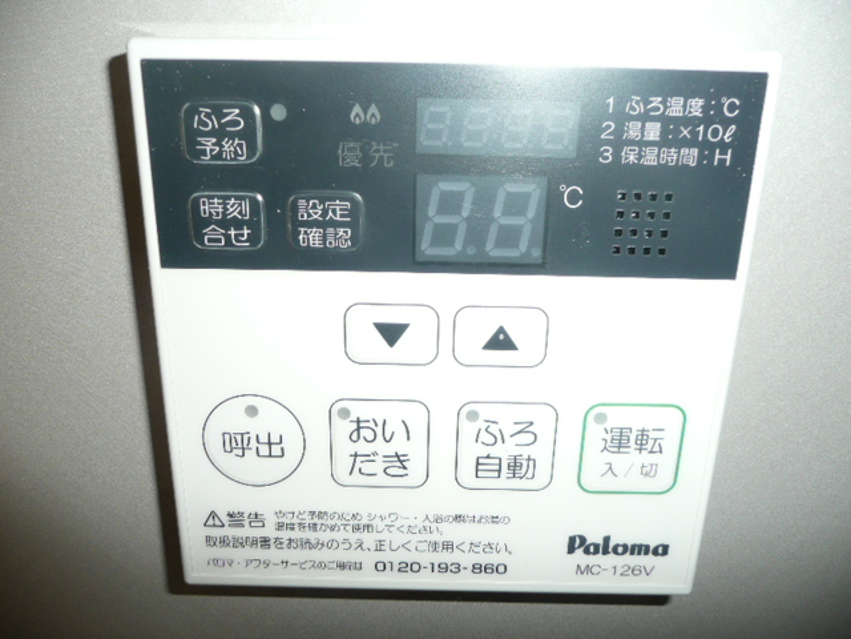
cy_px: 320
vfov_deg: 49.7
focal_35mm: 28
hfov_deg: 63.4
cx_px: 426
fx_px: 688
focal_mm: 4.6
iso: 100
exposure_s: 1/30
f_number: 3.3
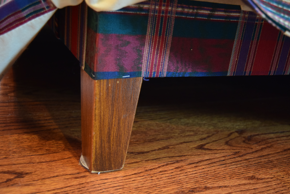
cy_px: 97
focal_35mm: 44
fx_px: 351
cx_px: 145
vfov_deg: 30.9
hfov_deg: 44.9
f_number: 4.2
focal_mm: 29
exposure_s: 1/10
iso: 1600
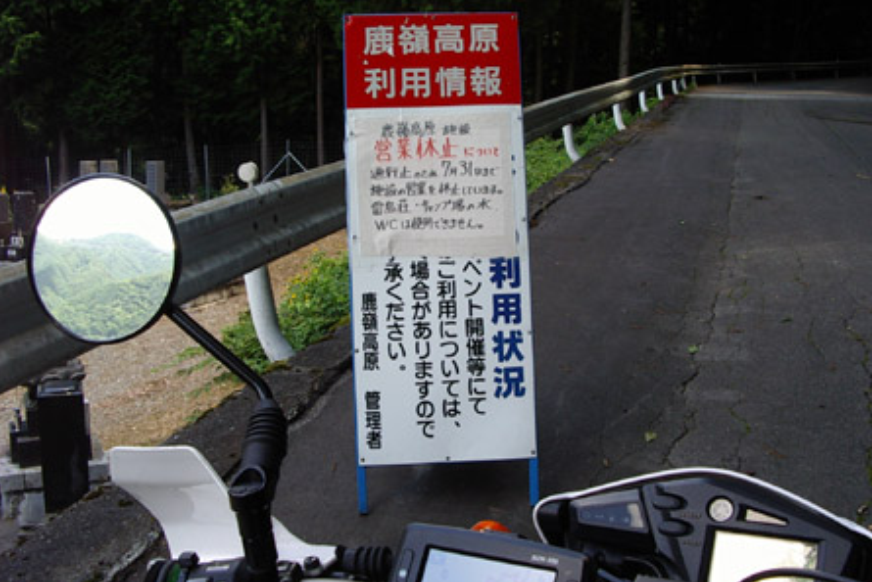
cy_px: 284
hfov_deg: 48.4
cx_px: 435
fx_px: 969
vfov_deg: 33.4
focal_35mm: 40
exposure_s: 1/60
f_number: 4.8
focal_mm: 5.8
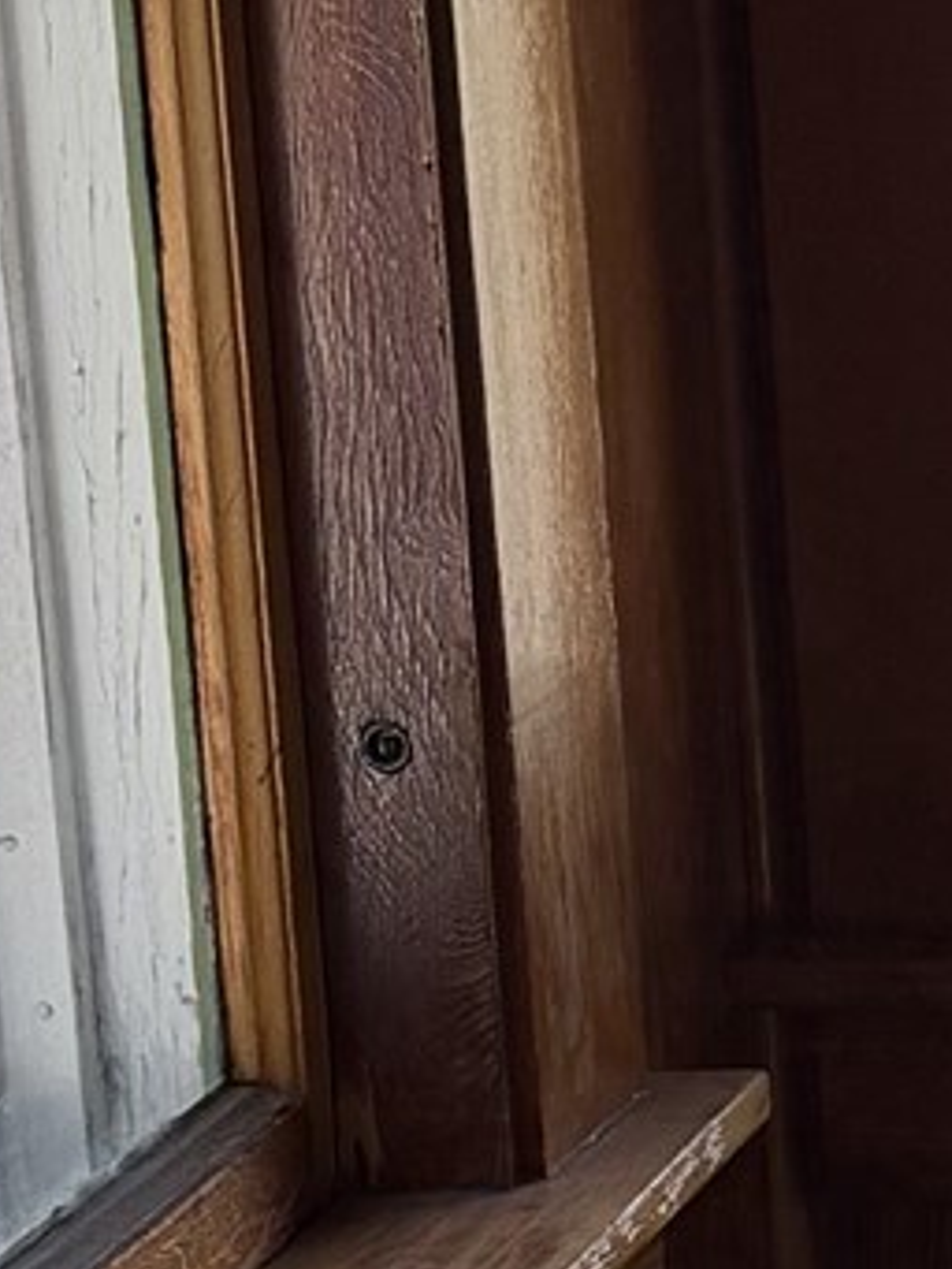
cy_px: 1183
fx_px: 5937
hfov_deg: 8.2
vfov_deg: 12.1
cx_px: 2562
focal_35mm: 162
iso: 100
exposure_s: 1/1091
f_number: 1.78
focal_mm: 6.76
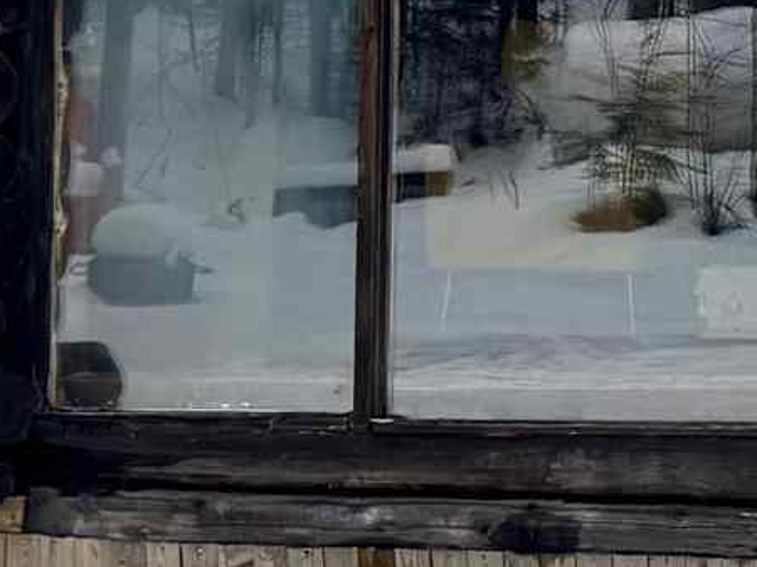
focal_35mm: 164
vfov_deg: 9.0
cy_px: -45
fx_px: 3585
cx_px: 959
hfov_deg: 11.8
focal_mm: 6.76
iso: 80
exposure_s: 1/1366
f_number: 1.78
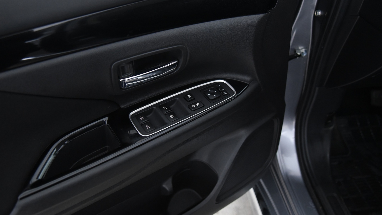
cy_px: 93
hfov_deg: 58.0
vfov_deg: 34.6
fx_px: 344
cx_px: 190
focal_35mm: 34
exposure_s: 1/30
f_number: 4
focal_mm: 32
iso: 4000
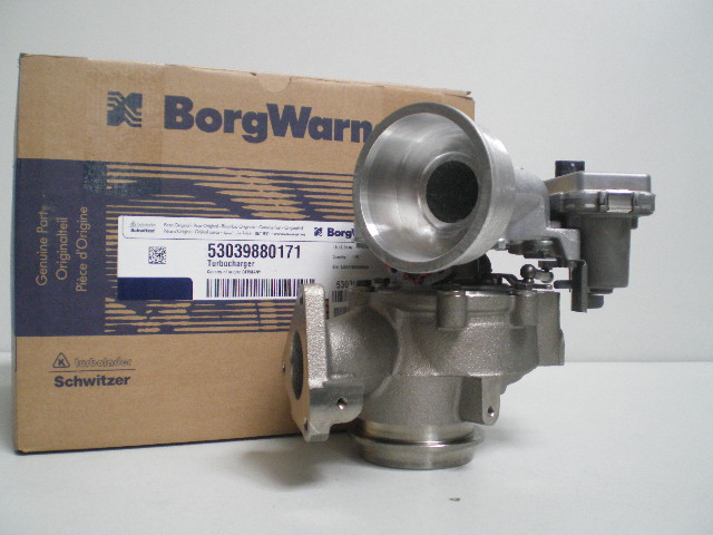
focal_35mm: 38
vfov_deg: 37.7
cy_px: 268
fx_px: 783
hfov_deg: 49.0
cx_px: 356
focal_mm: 6.3
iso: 400
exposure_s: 1/13
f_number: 3.1
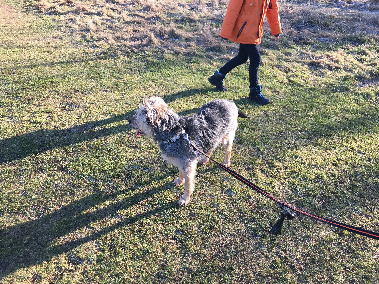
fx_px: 318
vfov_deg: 48.2
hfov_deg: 61.7
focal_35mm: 29
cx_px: 190
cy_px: 142
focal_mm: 4.15
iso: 25
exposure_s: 1/268
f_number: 2.2
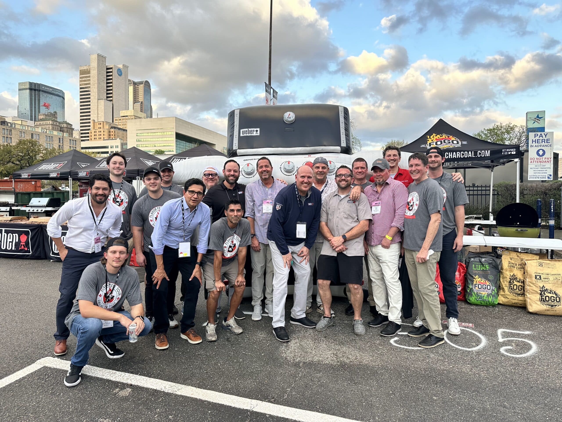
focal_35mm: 24
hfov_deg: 71.6
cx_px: 281
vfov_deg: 56.8
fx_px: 390
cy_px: 211
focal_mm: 6.86
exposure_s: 1/437
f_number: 1.78
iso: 80
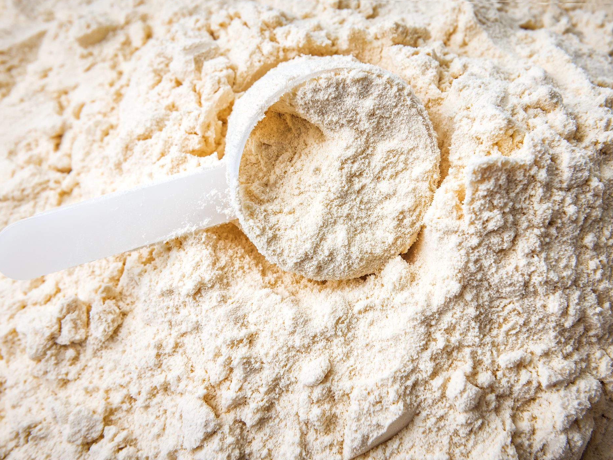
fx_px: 974
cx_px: 328
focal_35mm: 55
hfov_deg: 34.9
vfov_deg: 26.6
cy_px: 232
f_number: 13
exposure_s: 1/30
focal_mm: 50
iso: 200
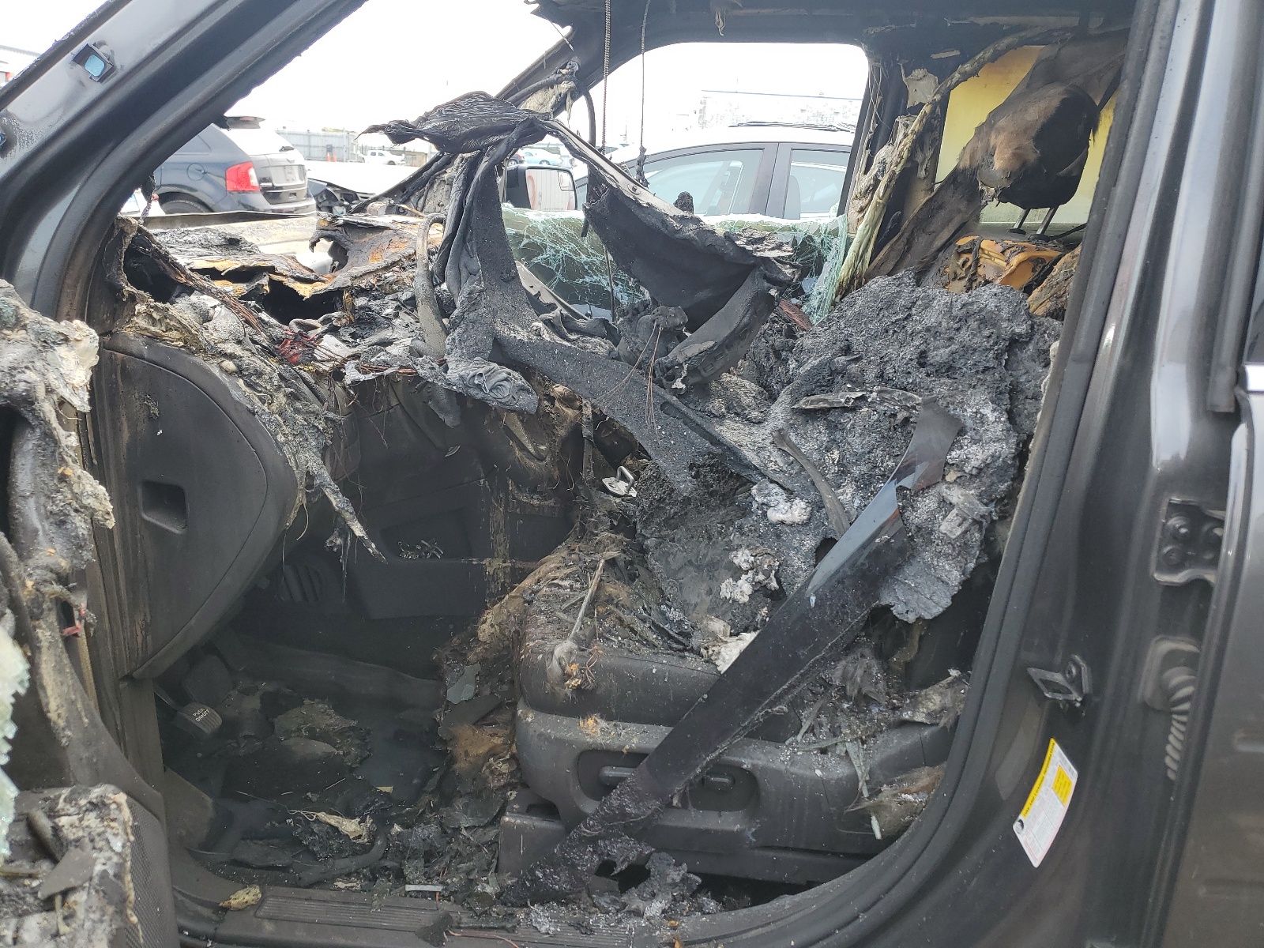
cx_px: 632
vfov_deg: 53.1
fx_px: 949
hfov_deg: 67.3
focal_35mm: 26
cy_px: 474
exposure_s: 1/500
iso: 50
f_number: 1.5
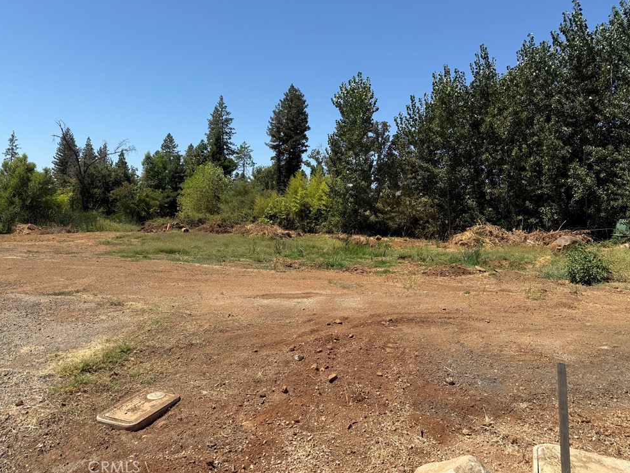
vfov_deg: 54.9
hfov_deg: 69.4
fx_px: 455
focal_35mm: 25
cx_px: 305
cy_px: 230
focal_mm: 6.76
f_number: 1.78
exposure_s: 1/4405
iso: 80
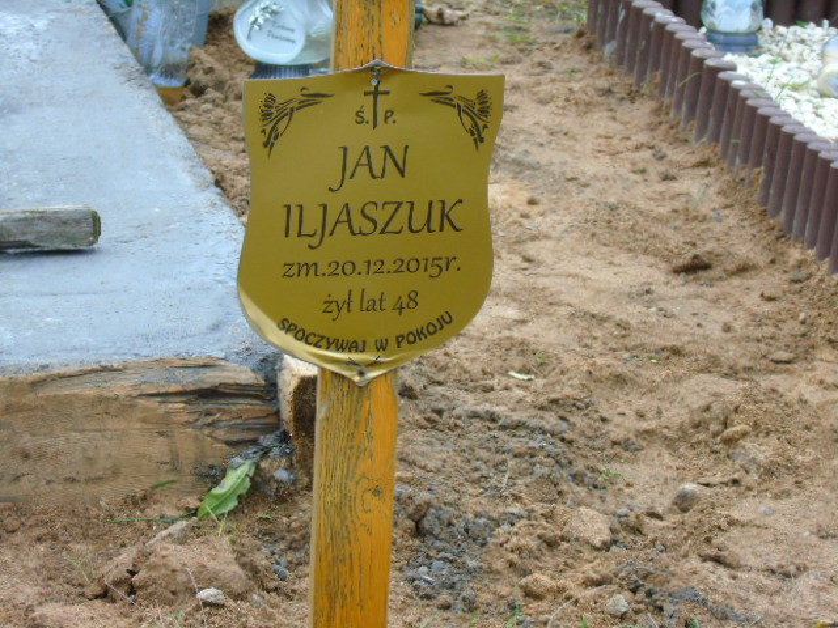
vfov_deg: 10.4
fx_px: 3438
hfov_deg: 13.9
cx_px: 419
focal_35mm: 142
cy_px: 314
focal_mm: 25
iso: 320
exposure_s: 1/125
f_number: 4.7
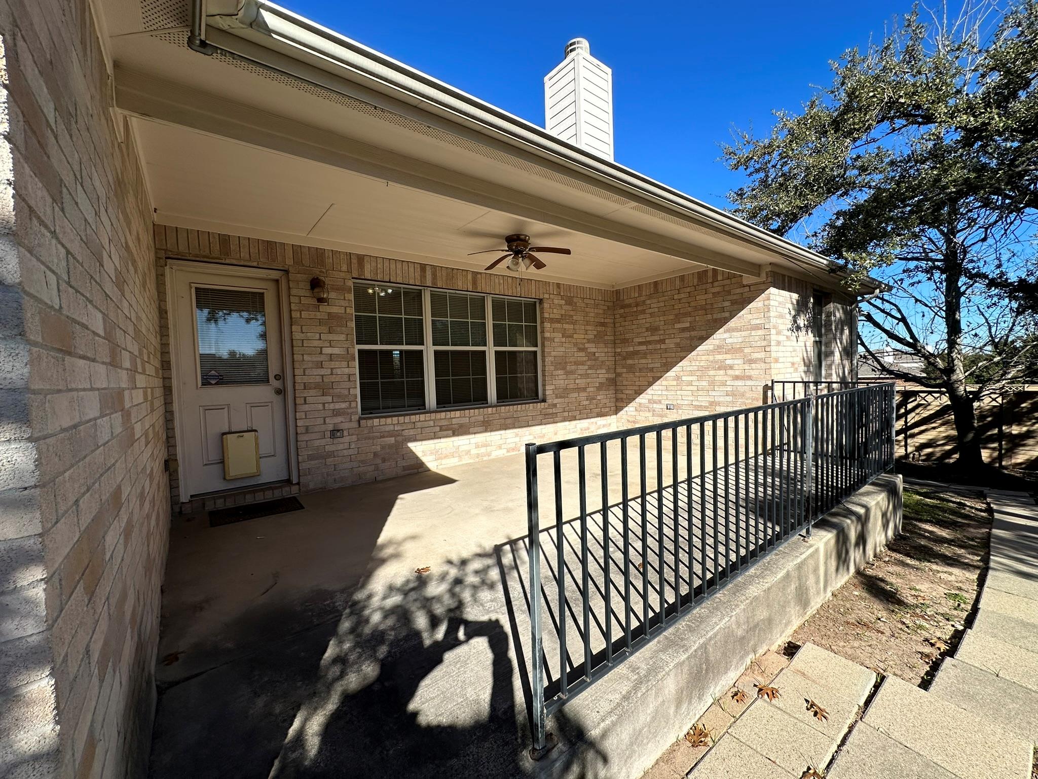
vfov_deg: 85.7
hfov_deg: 102.1
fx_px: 420
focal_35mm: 14
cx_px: 519
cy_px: 390
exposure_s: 1/1742
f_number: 2.2
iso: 50
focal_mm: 2.22
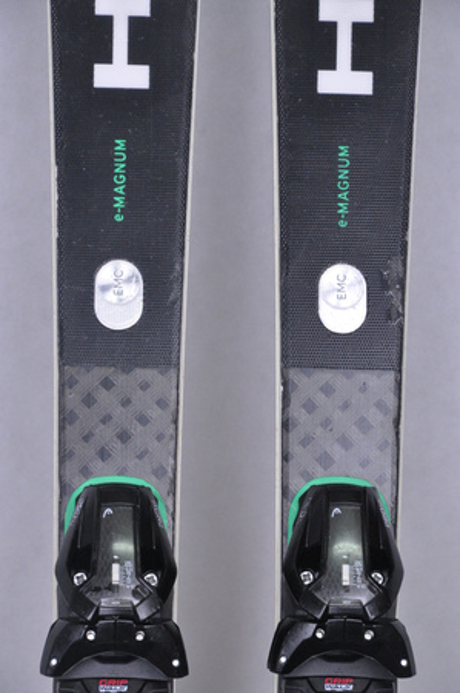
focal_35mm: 158
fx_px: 3026
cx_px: 230
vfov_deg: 13.1
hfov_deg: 8.7
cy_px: 346
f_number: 8
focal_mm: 105
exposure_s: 1/125
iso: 3200
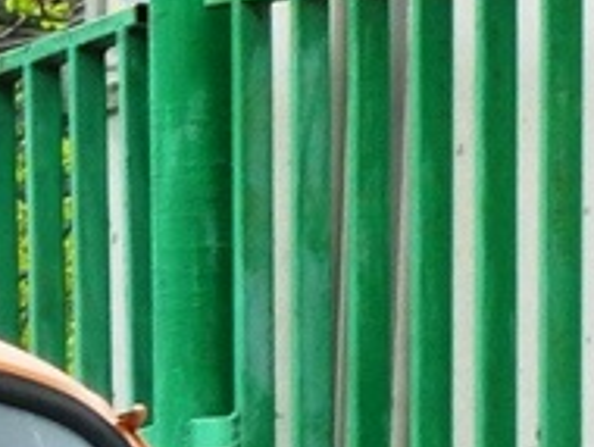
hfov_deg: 3.9
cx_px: -800
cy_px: 1210
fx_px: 8591
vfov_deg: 2.9
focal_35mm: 500
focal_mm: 11.9
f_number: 4.1
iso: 100
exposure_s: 1/40
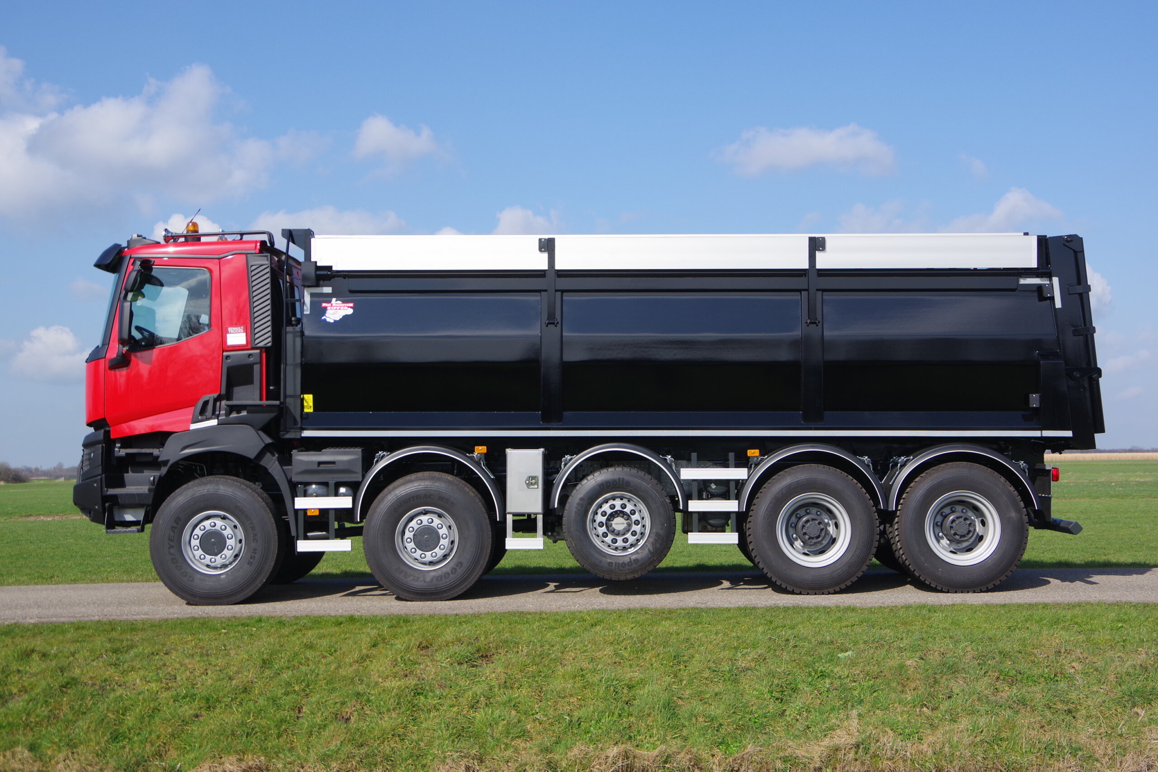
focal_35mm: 46
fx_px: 1480
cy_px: 386
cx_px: 579
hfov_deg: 42.7
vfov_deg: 29.2
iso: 200
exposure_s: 1/500
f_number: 6.3
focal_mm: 31
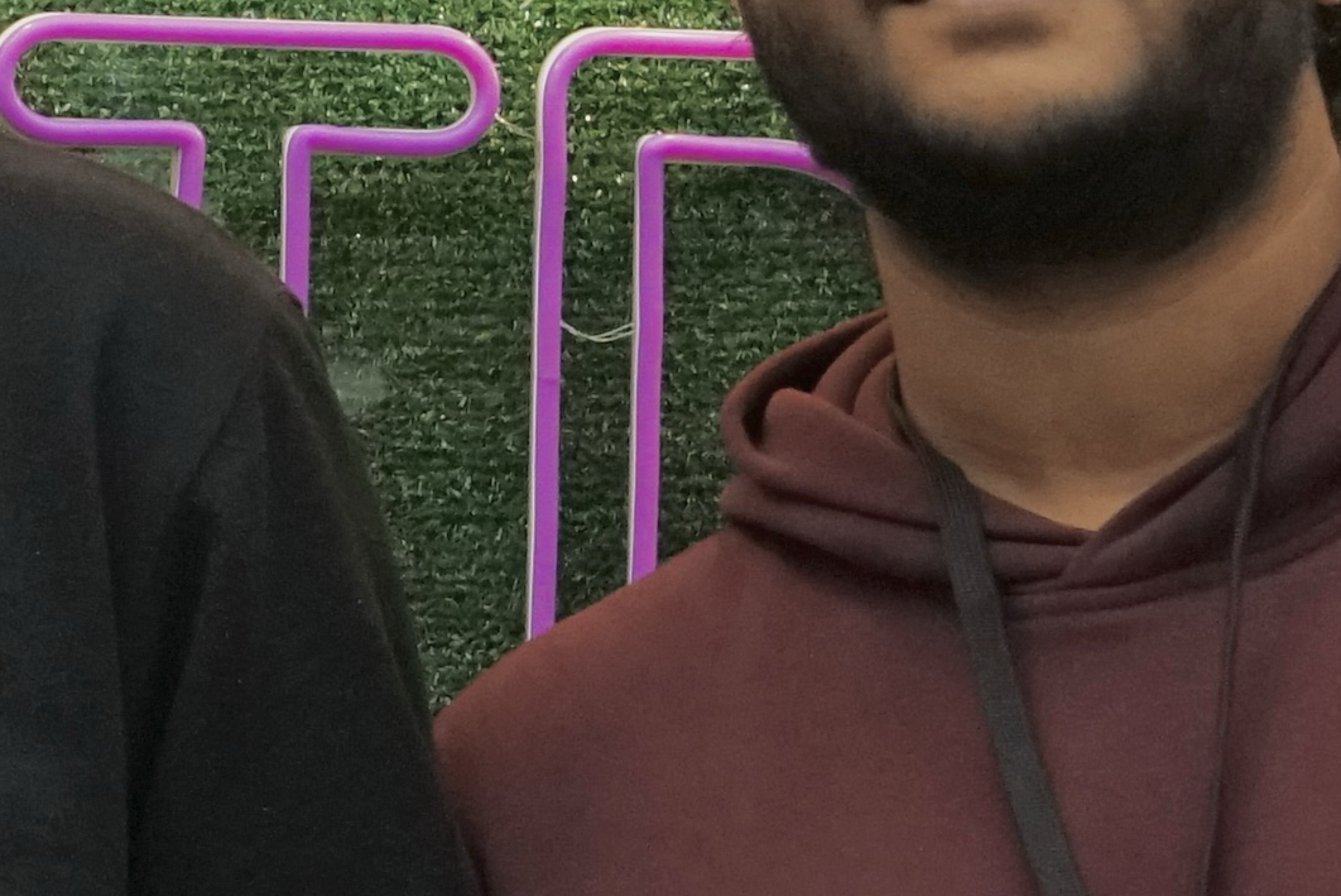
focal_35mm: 262
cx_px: -1297
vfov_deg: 5.2
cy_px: 269
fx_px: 9763
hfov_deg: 7.6
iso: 2500
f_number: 2.8
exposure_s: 1/100
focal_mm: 35
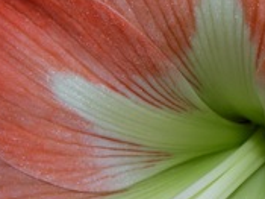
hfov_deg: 26.2
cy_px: 122
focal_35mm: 73
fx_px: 558
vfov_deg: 20.1
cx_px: 217
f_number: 8
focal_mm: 4.7
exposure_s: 1/60
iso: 64
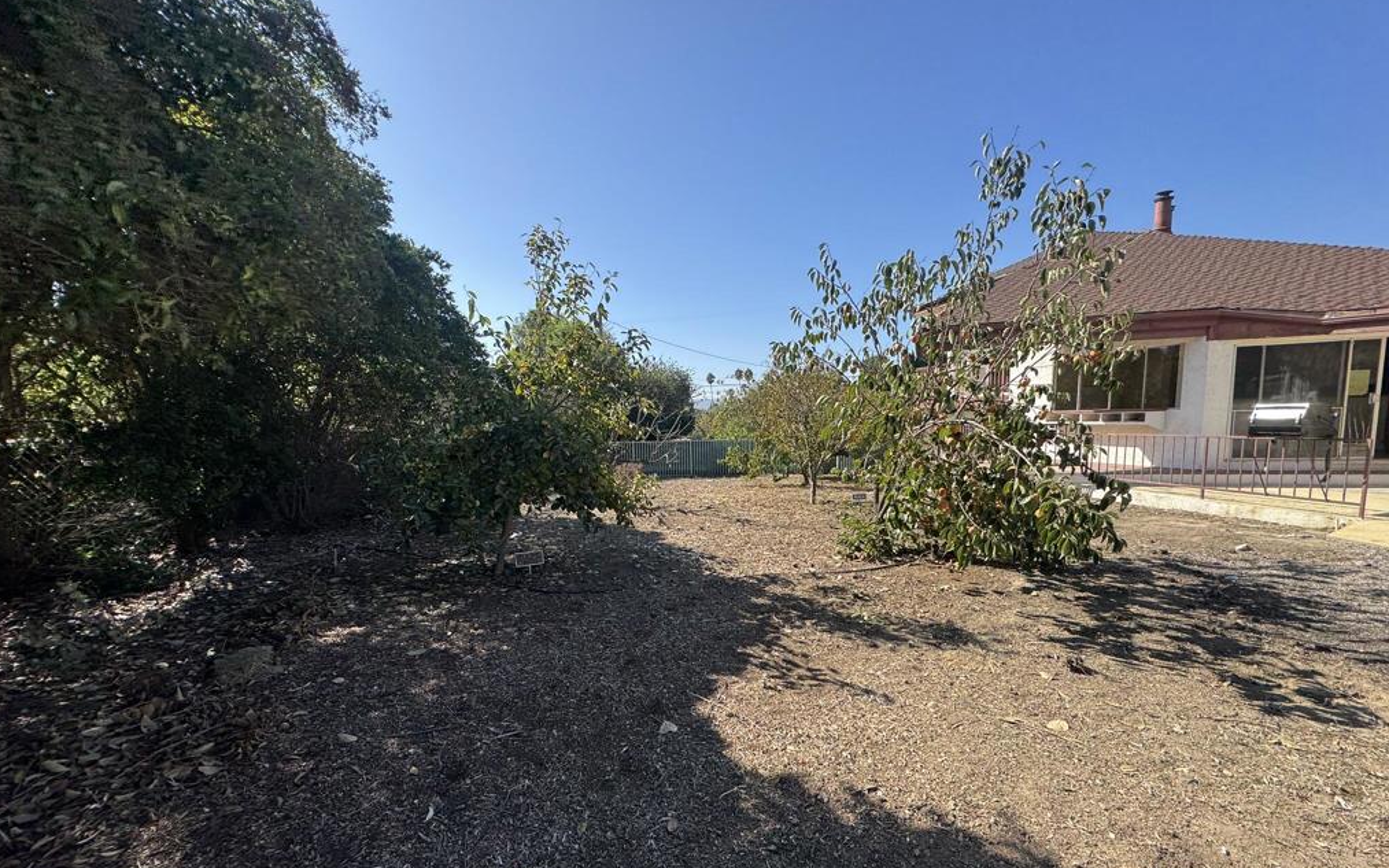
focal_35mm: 15
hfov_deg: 101.5
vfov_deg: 74.5
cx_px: 688
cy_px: 487
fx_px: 568
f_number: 2.2
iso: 50
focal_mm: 2.22
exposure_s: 1/968
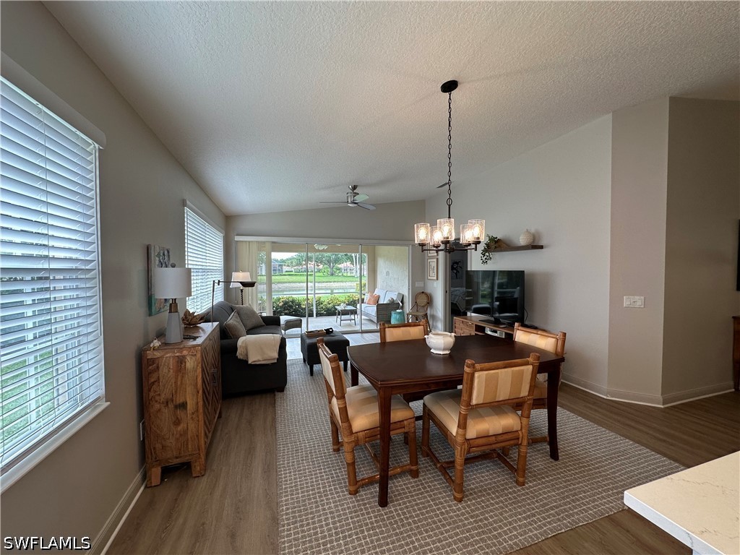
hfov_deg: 102.1
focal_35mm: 14
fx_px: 299
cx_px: 370
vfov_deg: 85.7
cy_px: 278
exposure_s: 1/120
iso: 64
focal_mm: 2.22
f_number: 2.2
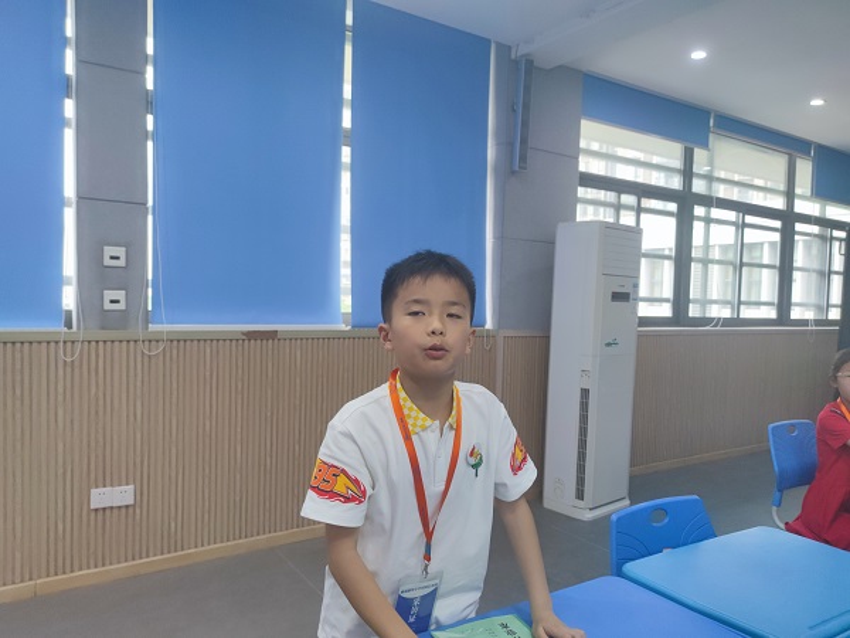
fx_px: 589
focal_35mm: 24
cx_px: 425
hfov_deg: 71.6
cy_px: 319
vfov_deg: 56.8
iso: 152
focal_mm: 6.72
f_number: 1.69
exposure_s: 1/100
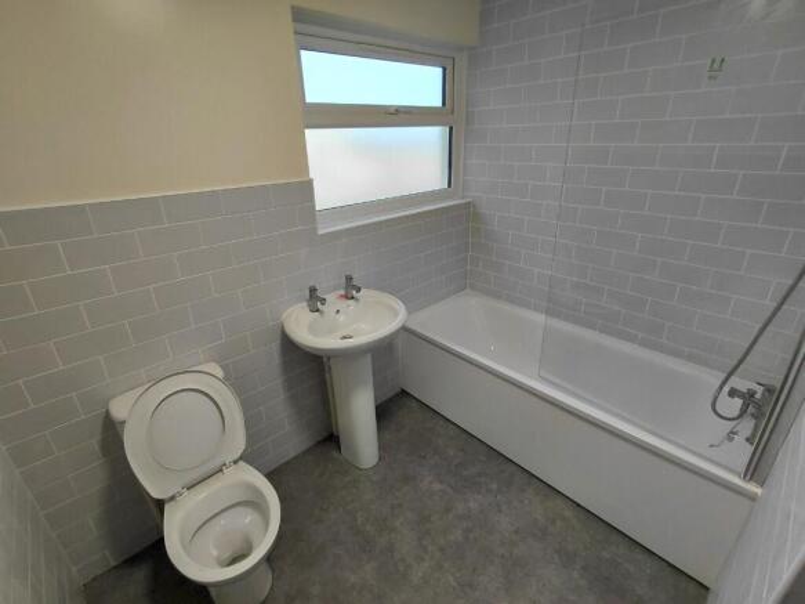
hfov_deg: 94.5
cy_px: 302
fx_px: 372
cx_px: 402
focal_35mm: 16
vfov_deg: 78.1
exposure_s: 1/60
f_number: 2.2
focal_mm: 1.64
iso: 50
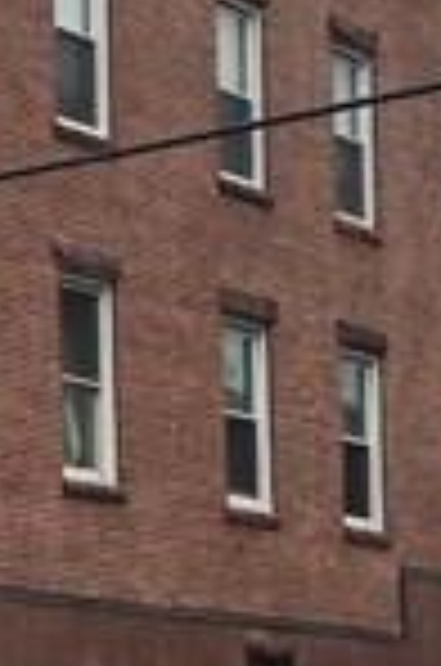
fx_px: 2898
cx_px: -441
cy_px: 603
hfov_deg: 8.3
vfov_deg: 13.0
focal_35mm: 157
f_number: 2.2
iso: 25
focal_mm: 4.15
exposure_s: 1/938
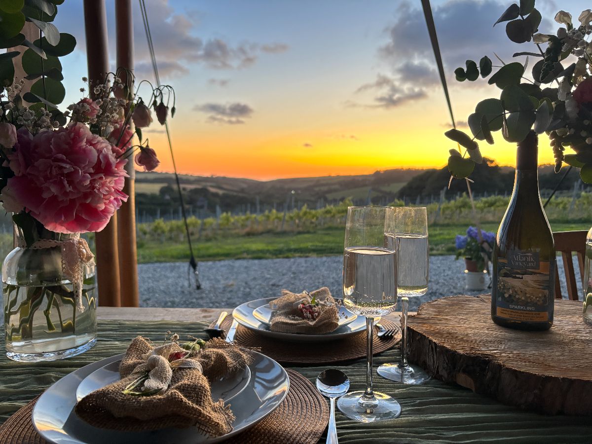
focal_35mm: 26
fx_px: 445
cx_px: 296
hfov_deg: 67.3
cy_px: 222
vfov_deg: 53.1
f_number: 1.6
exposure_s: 1/40
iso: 640
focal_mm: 5.96
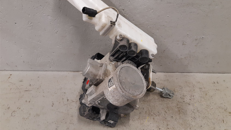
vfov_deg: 40.0
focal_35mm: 29
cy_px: 53
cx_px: 118
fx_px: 178
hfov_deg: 66.1
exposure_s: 1/50
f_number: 1.7
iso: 160
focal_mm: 3.93
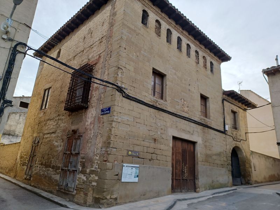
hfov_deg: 69.4
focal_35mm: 25
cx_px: 140
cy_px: 105
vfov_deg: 54.9
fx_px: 202
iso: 32
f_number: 1.8
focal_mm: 4.6
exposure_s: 1/186
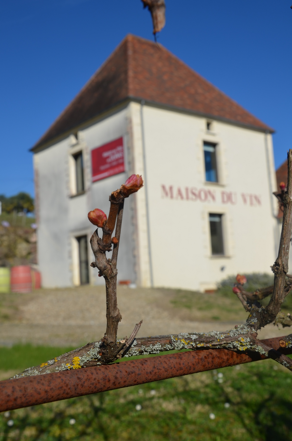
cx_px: 146
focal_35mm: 42
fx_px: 513
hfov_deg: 31.8
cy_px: 220
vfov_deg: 46.5
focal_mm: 28
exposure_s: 1/400
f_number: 10
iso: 100
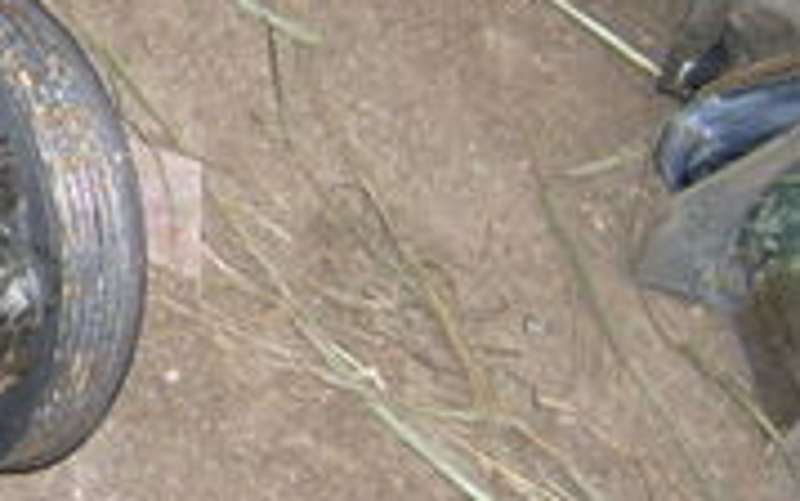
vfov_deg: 9.9
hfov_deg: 14.7
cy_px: 228
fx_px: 2901
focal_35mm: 133
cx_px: -389
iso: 100
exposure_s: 1/60
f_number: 2.8
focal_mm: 5.95
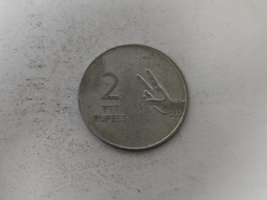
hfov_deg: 26.0
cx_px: 134
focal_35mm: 75
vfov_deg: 19.6
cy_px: 100
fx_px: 578
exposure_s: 1/40
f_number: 1.9
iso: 500
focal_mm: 8.7
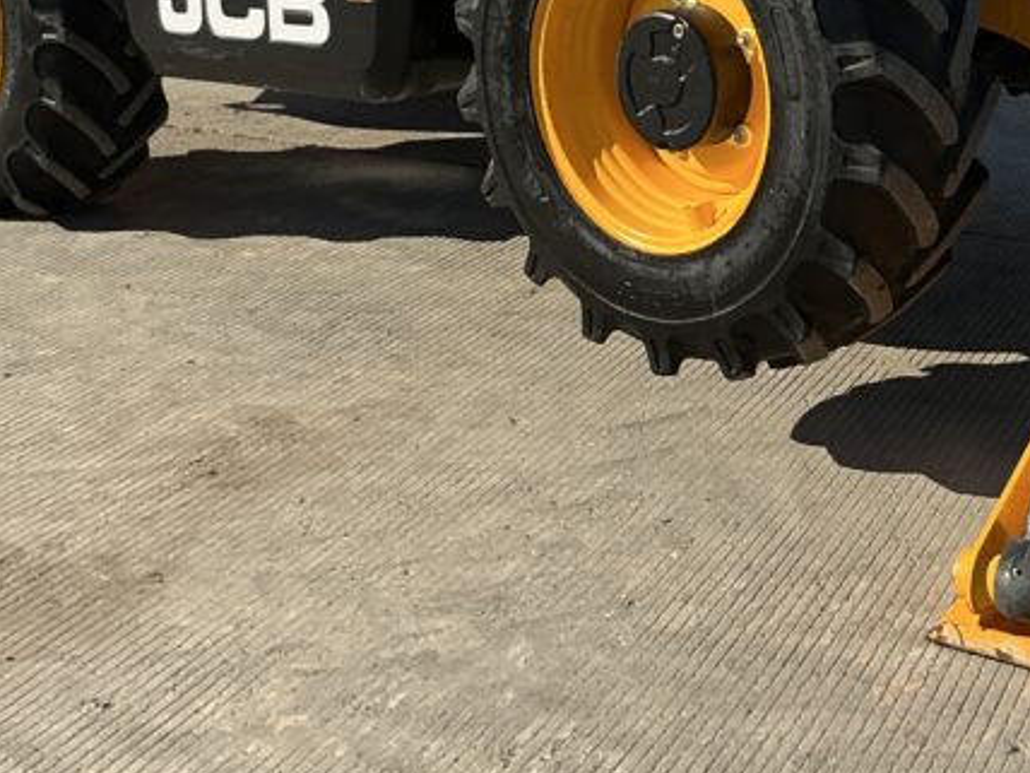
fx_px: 1994
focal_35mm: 67
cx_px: 806
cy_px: -82
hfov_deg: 28.4
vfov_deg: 20.8
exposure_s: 1/1675
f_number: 1.8
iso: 25
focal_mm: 3
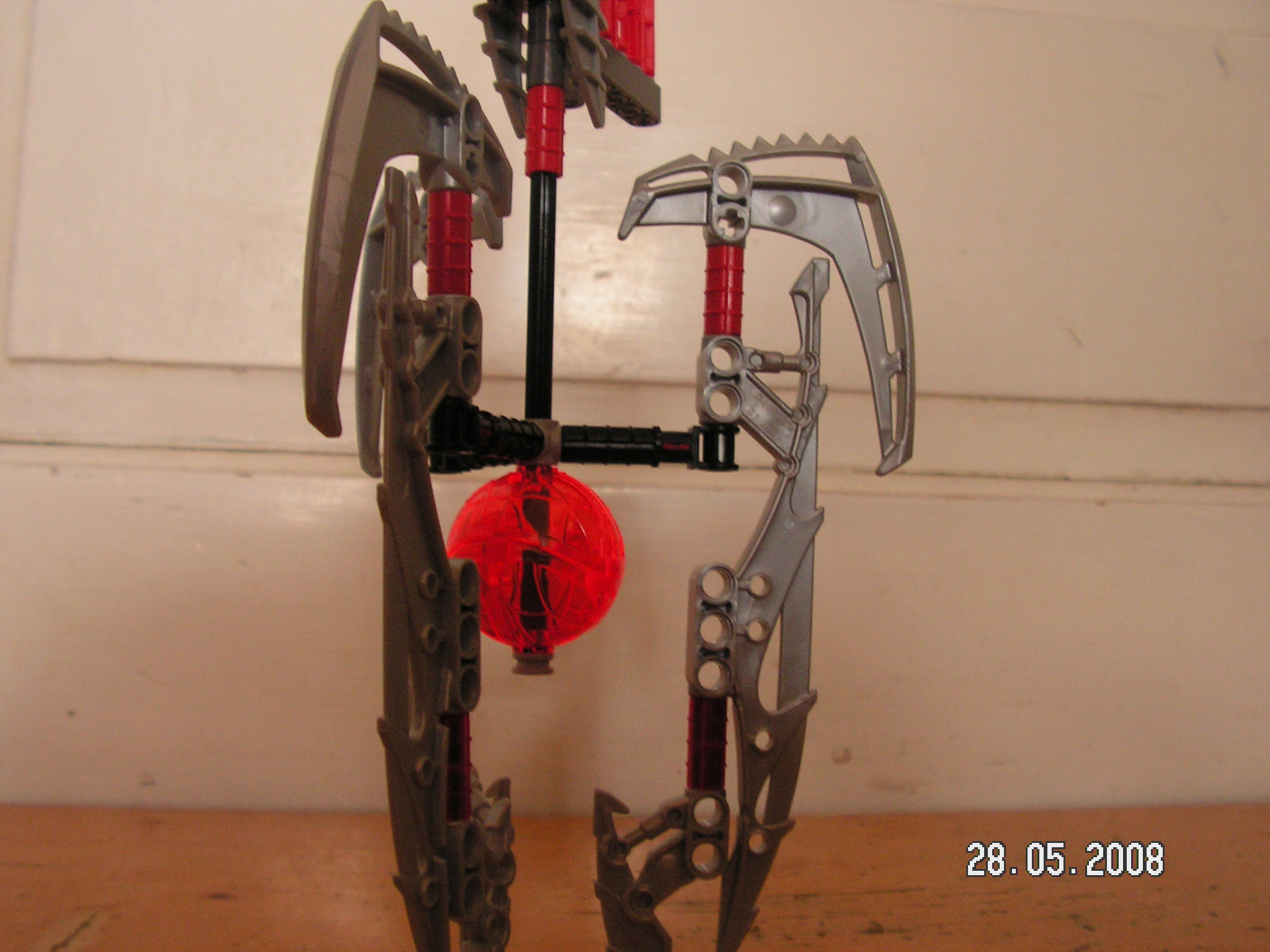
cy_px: 476
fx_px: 1321
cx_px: 635
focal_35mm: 36
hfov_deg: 51.4
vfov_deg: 39.7
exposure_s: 1/15
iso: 200
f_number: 3.2
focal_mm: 6
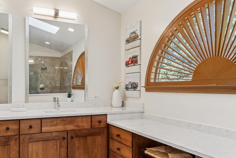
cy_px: 96
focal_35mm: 26
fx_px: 170
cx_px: 82
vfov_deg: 49.2
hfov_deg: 67.8
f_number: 8
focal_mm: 12
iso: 250
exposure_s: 1/8
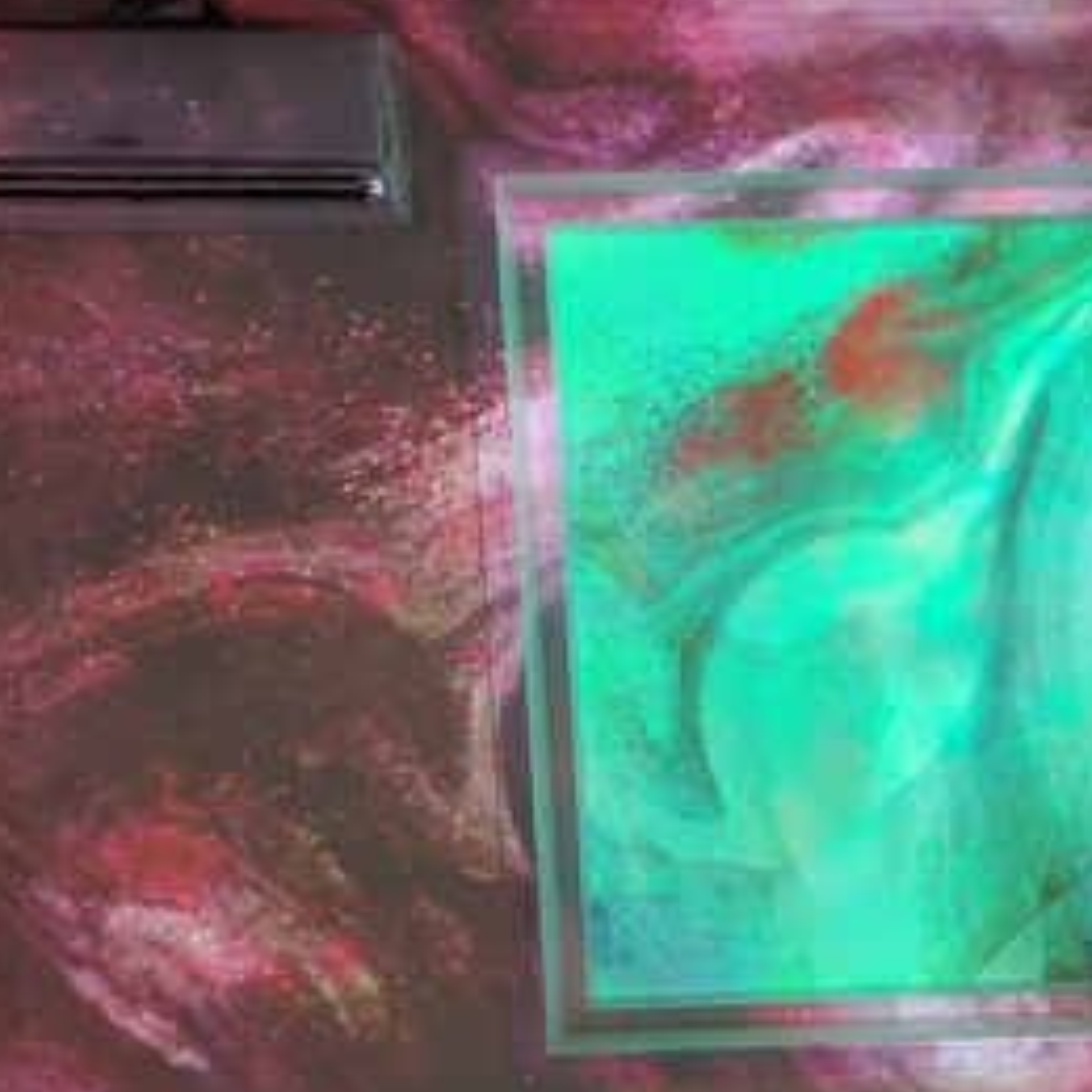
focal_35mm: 53
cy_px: 844
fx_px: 1892
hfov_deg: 30.9
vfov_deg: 31.5
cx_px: 966
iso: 200
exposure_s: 1/60
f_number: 1.8
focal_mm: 5.4
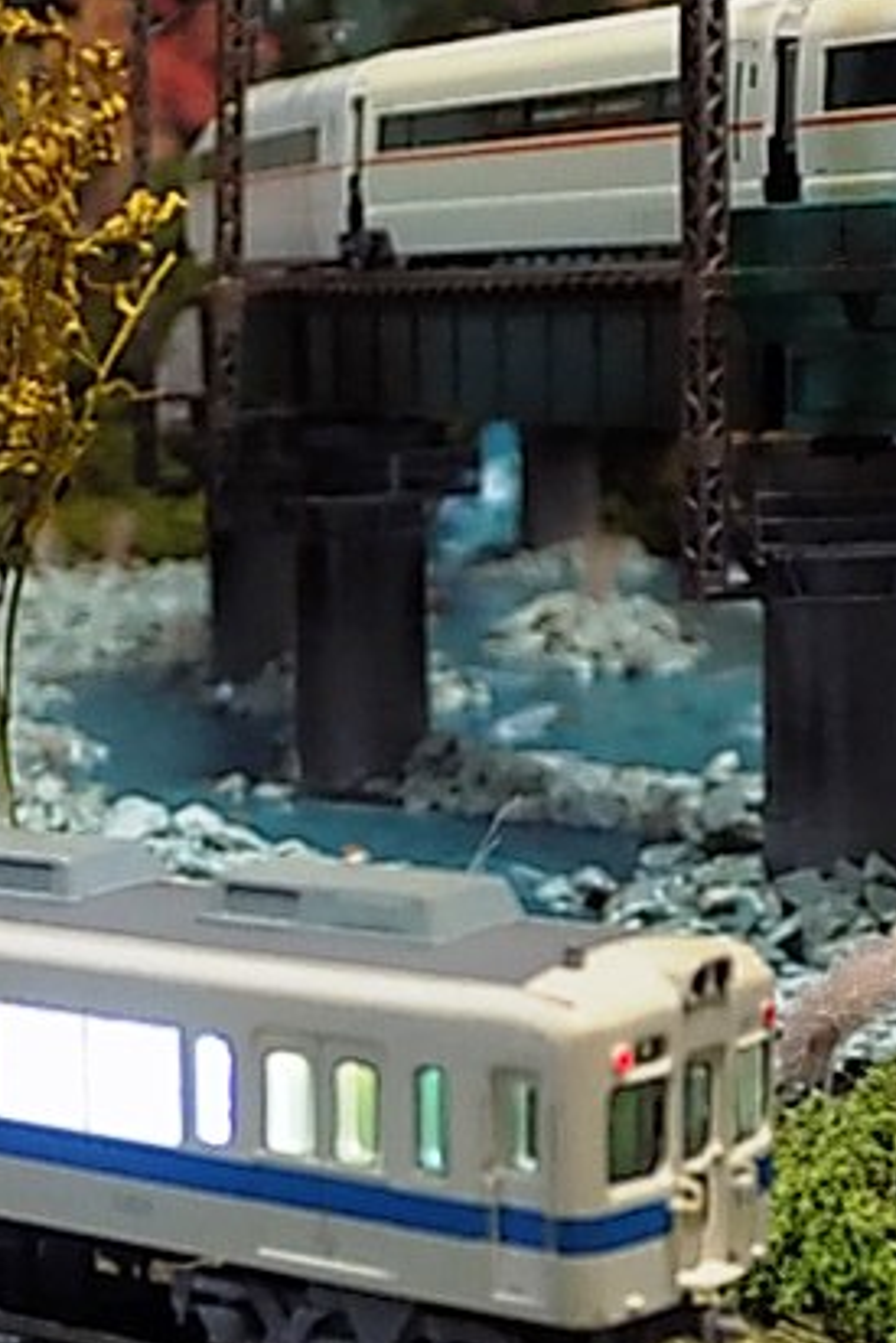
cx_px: 176
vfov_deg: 24.0
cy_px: 949
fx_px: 3133
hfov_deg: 16.2
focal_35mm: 84
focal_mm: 9.3
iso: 400
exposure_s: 1/20
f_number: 3.9
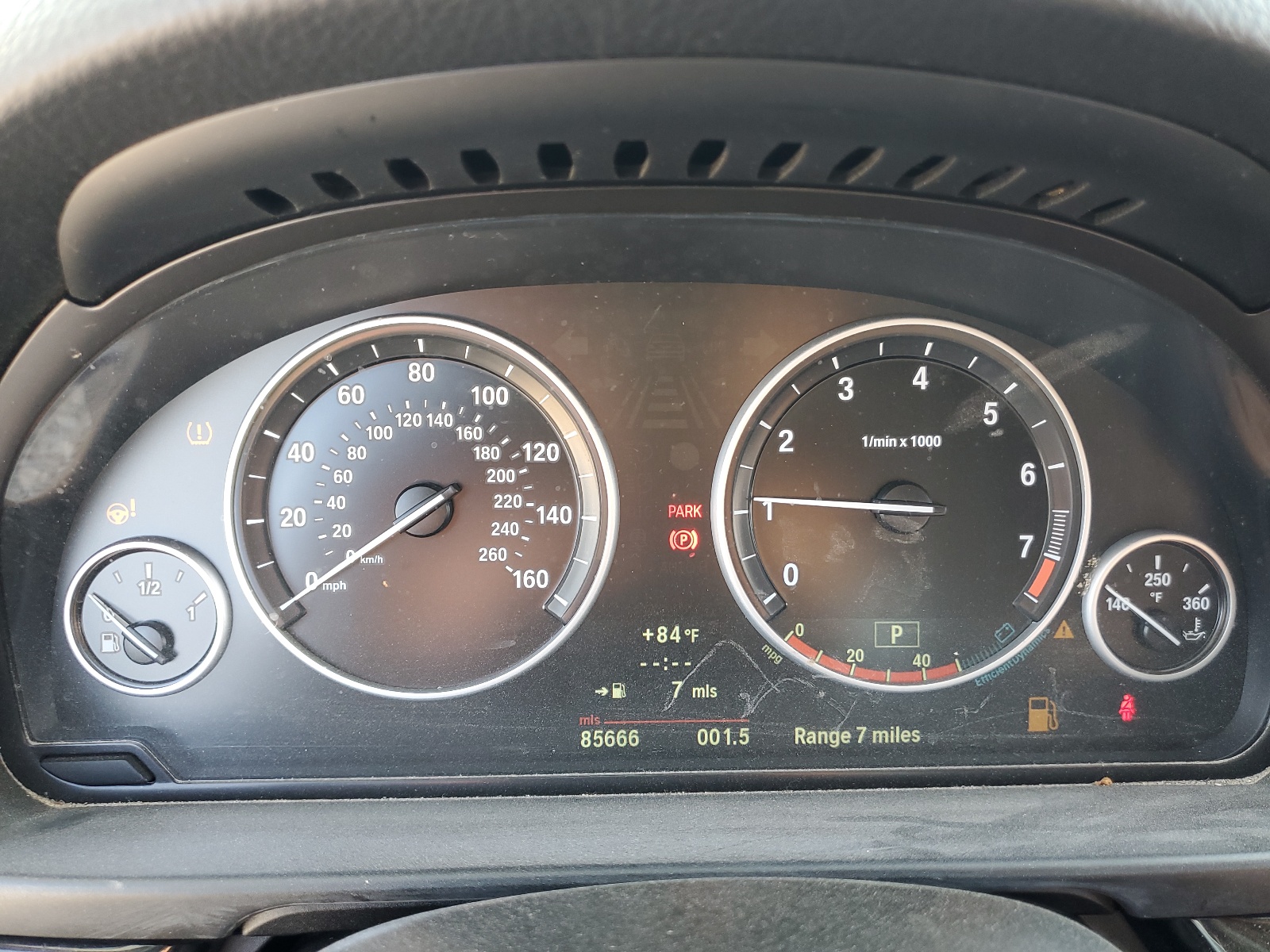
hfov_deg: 67.3
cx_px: 635
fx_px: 954
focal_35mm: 26
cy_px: 476
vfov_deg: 53.1
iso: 60
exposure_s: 1/60.2
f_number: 1.5
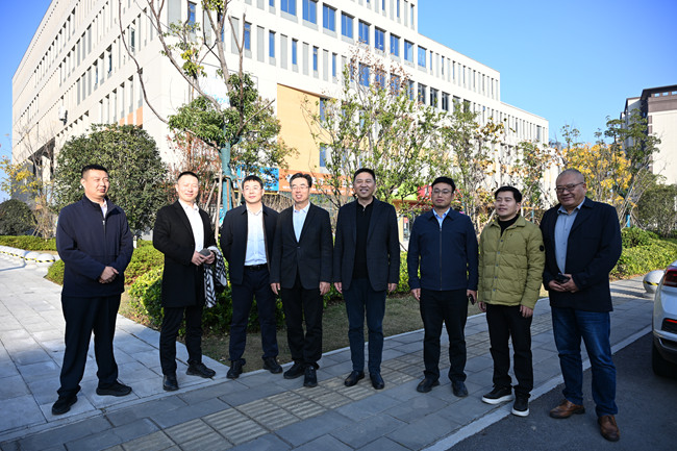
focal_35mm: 24
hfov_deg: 73.8
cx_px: 338
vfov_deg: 53.1
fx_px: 451
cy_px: 226
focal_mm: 24
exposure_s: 1/400
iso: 100
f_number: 4
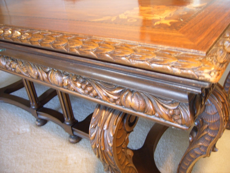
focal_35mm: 35
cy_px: 86
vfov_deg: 40.7
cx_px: 115
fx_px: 233
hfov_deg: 52.6
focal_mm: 5.8
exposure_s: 1/6
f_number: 2.8
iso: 100
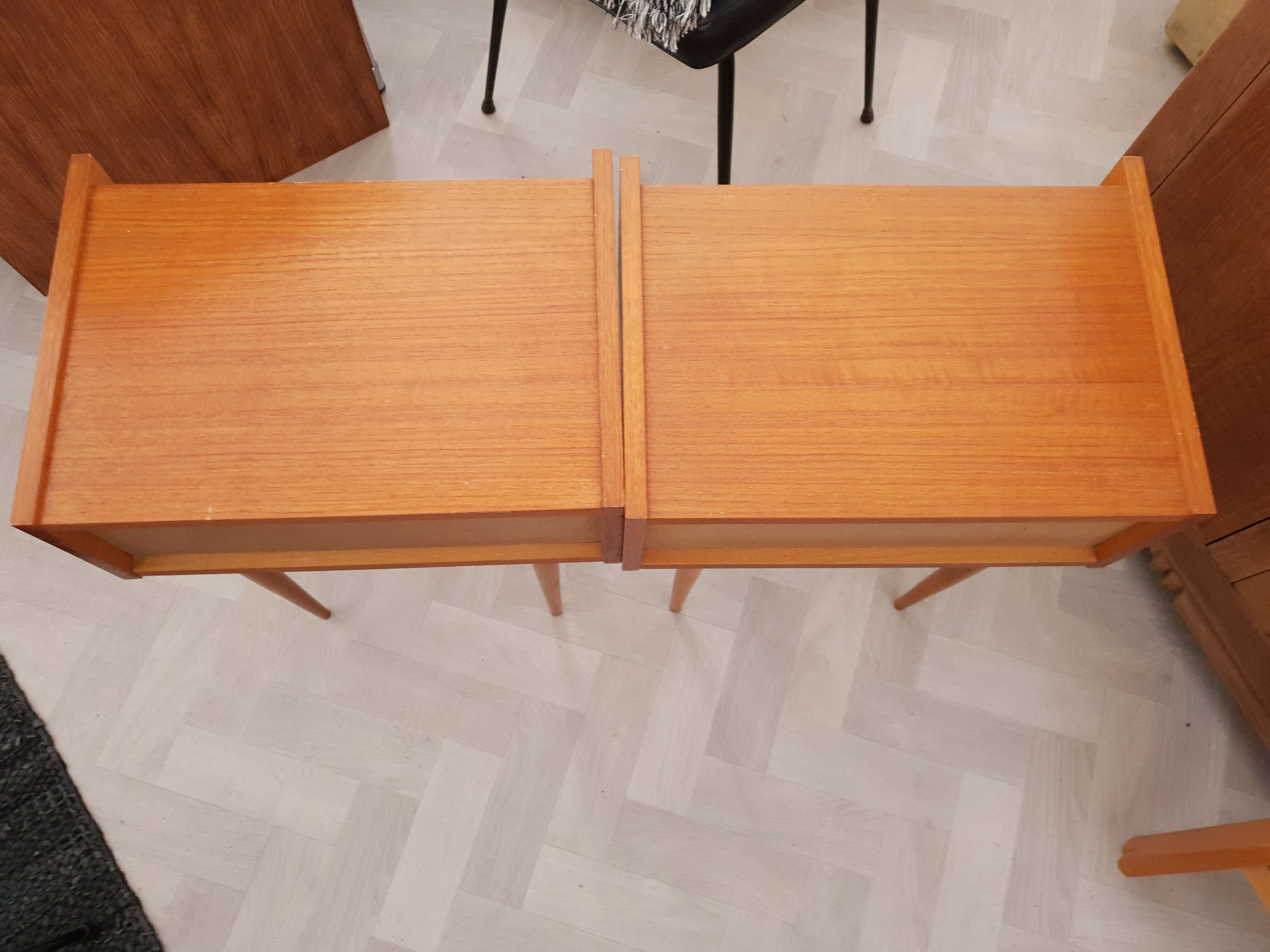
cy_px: 476
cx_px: 635
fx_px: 954
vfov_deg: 53.1
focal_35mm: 26
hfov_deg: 67.3
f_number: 1.5
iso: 200
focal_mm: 4.3
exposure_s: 1/5
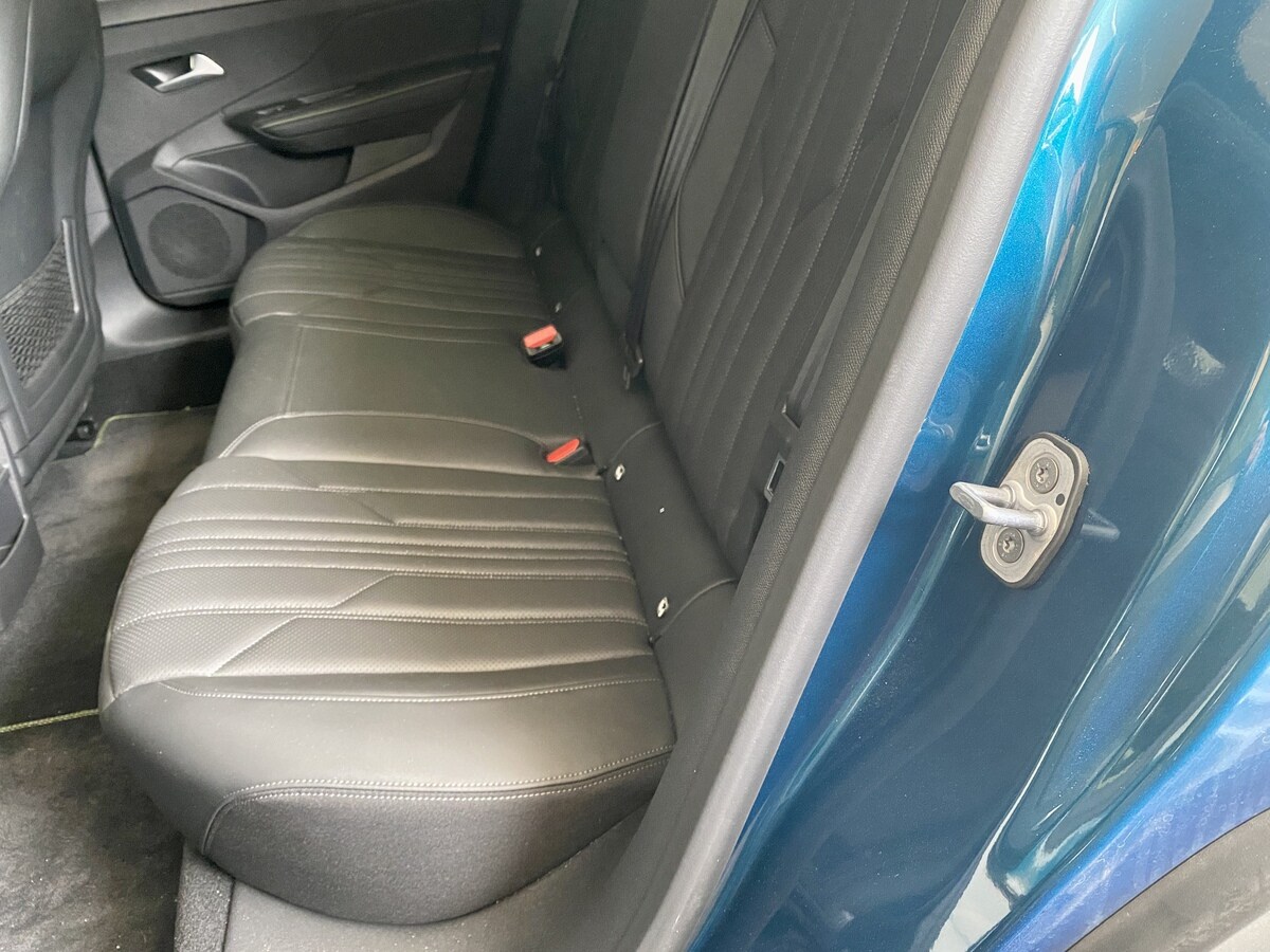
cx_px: 635
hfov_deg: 67.3
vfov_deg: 53.1
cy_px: 476
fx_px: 954
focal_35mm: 26
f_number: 1.8
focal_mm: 4.25
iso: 500
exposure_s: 1/60
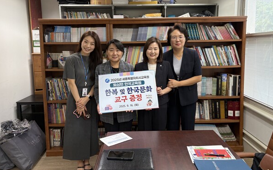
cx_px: 137
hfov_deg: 66.5
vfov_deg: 44.3
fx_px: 208
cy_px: 69
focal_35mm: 28
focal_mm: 5.96
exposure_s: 1/60
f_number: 1.6
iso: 125
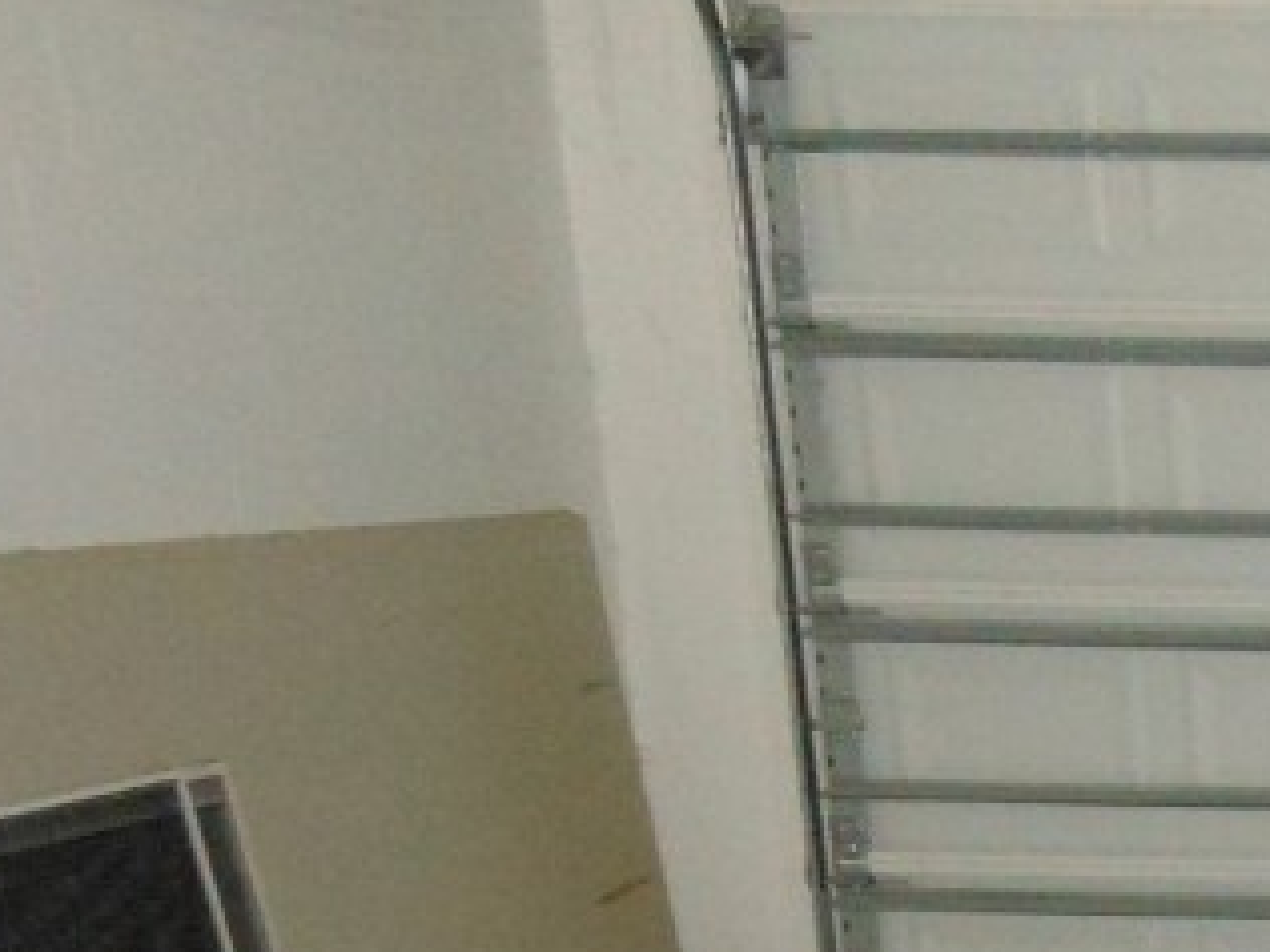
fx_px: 2972
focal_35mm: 81
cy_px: 1077
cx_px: 1937
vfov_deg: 17.5
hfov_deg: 20.4
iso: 400
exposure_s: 1/25
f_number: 3.2
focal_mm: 4.5
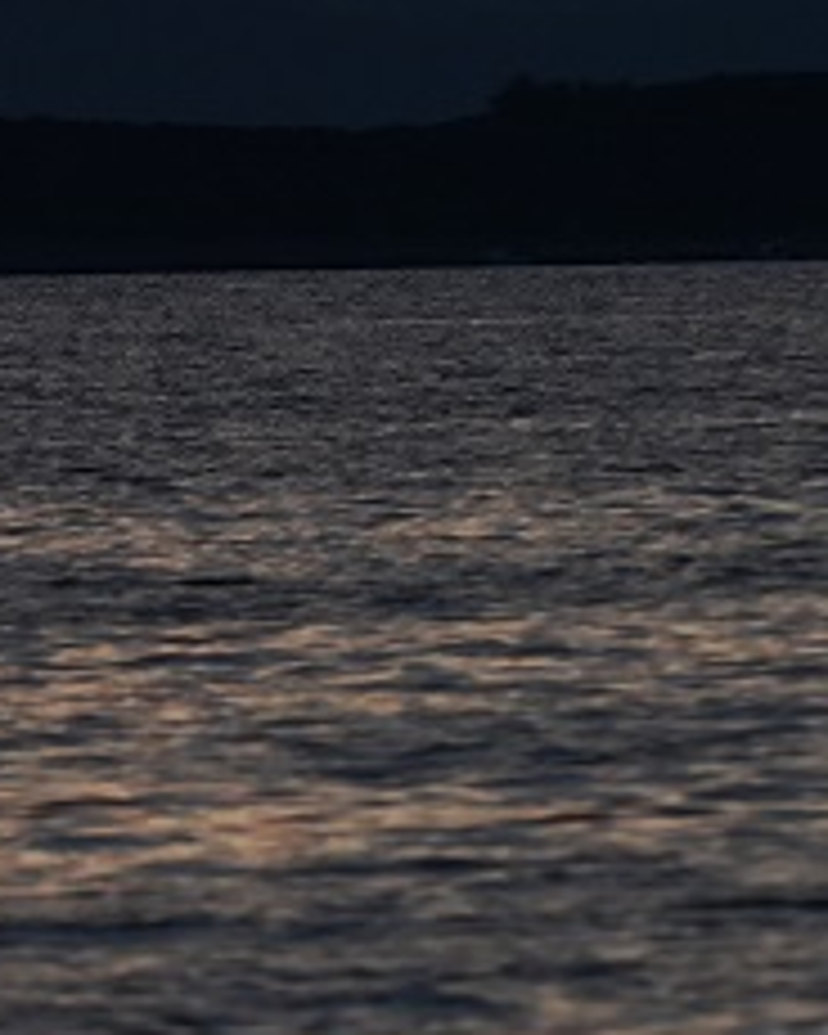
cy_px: 938
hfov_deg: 1.4
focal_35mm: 1100
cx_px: -256
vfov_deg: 1.8
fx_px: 33695
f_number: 5
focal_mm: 180
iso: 400
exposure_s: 1/800
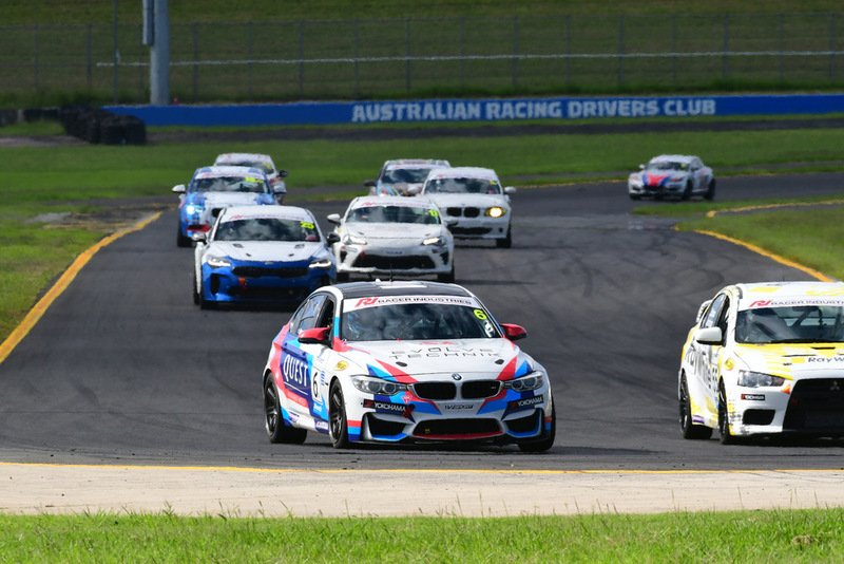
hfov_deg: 3.4
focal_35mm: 615
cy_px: 282
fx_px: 14423
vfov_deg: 2.2
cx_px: 422
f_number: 11
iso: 500
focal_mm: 410
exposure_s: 1/640
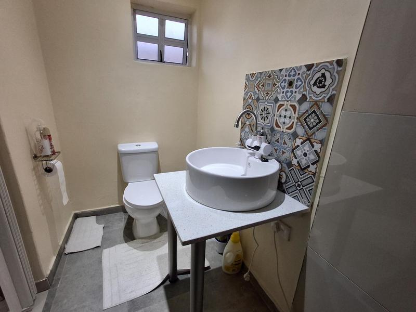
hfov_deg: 94.5
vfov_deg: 78.1
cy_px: 156
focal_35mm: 16
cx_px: 208
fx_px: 192
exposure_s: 1/40
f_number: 2.2
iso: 100
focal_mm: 1.64
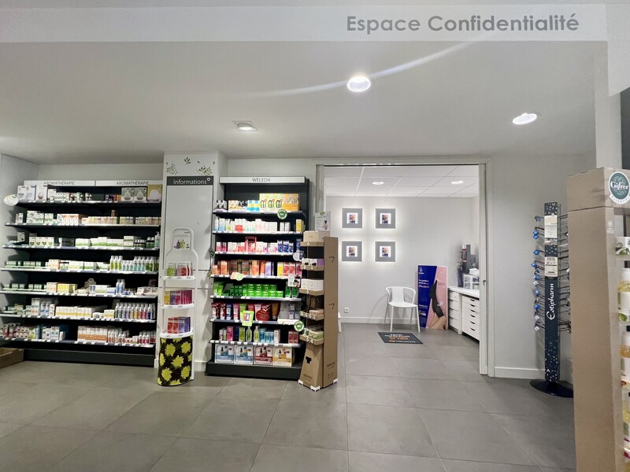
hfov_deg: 106.2
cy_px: 236
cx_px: 315
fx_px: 237
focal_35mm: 13
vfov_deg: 89.9
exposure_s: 1/100
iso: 80
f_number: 1.8
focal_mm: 1.57
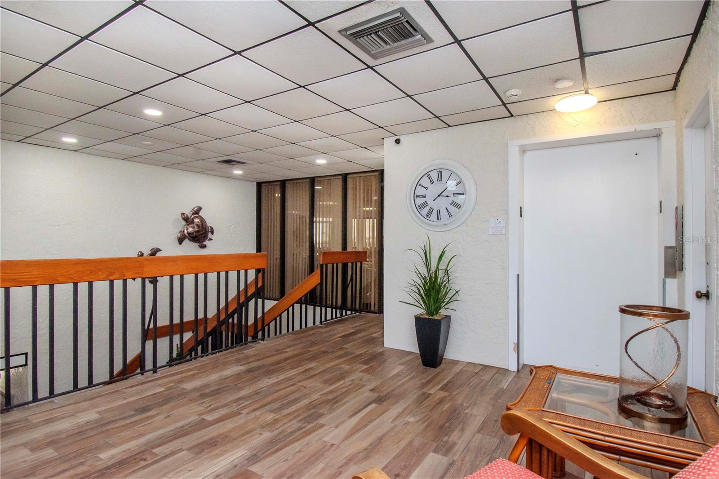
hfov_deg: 90.0
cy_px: 240
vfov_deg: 67.4
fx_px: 359
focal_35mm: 18
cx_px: 360
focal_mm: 12
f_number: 11
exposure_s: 1/200
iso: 500
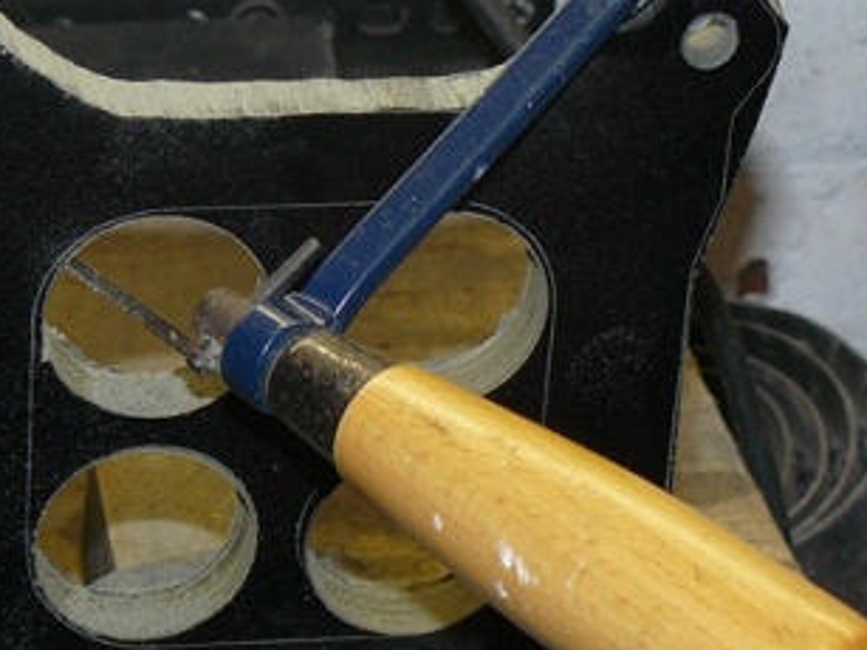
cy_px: 259
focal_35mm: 149
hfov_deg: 13.2
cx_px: 280
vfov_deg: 9.9
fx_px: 3730
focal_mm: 10.4
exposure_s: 1/30
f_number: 3.2
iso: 100
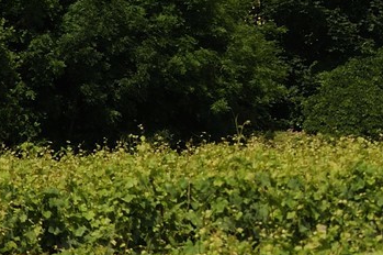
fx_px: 9757
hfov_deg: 2.2
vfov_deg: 1.5
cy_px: -296
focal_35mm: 918
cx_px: 804
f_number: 11
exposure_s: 1/320
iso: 200
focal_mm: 200
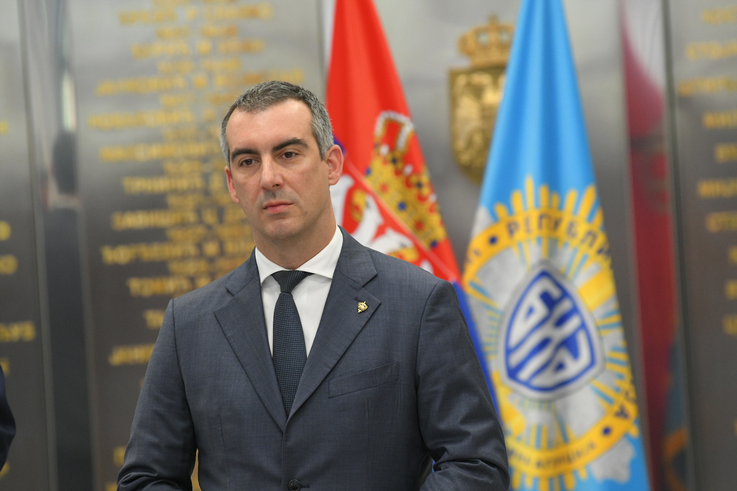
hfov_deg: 8.6
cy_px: 246
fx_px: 4913
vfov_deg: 5.7
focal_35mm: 240
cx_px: 368
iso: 2000
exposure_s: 1/200
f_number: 4
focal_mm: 200
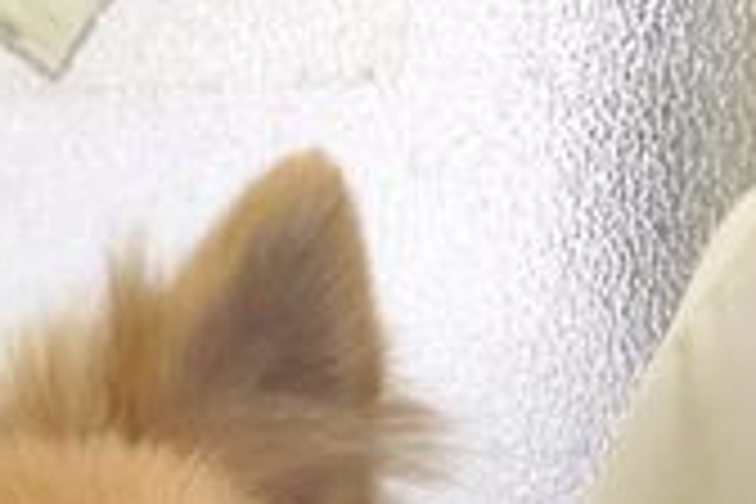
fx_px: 2415
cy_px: 891
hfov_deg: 17.4
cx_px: 32
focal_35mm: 115
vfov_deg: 11.1
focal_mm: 3.3
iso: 80
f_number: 2.4
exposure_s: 1/30
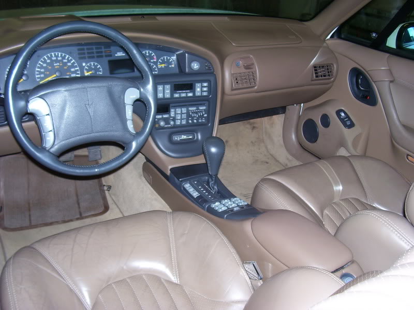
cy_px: 155
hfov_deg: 54.0
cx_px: 207
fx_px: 407
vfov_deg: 41.8
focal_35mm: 34
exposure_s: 1/60
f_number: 2.7
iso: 80
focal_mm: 5.6
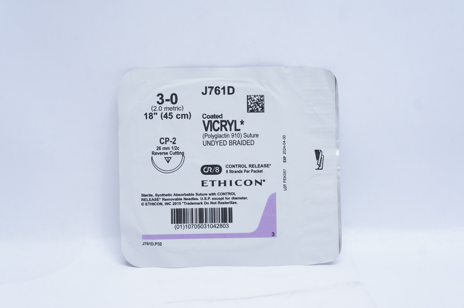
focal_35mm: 45
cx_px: 232
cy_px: 154
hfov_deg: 43.6
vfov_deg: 29.8
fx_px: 579
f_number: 7.1
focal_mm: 30
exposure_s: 1/40
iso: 800
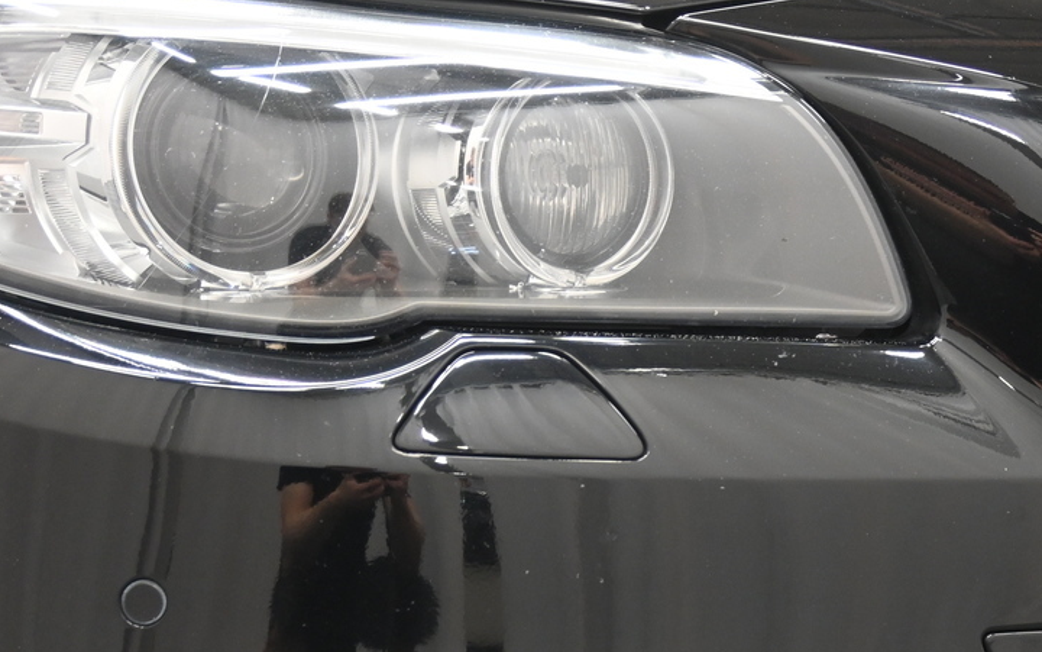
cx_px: 926
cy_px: 477
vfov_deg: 16.4
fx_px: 2248
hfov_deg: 25.3
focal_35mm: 79
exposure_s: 1/40
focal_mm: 23
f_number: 4.2
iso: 800
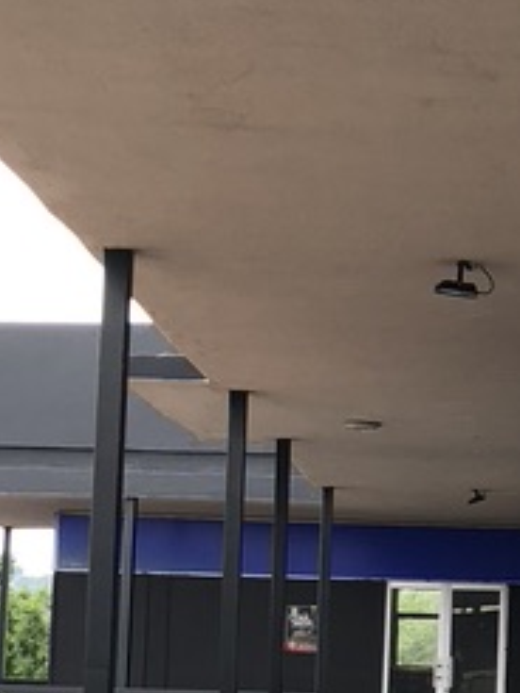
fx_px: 2341
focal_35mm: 117
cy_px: 523
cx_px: 879
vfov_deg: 16.7
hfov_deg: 11.9
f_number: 1.8
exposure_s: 1/308
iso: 20
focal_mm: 4
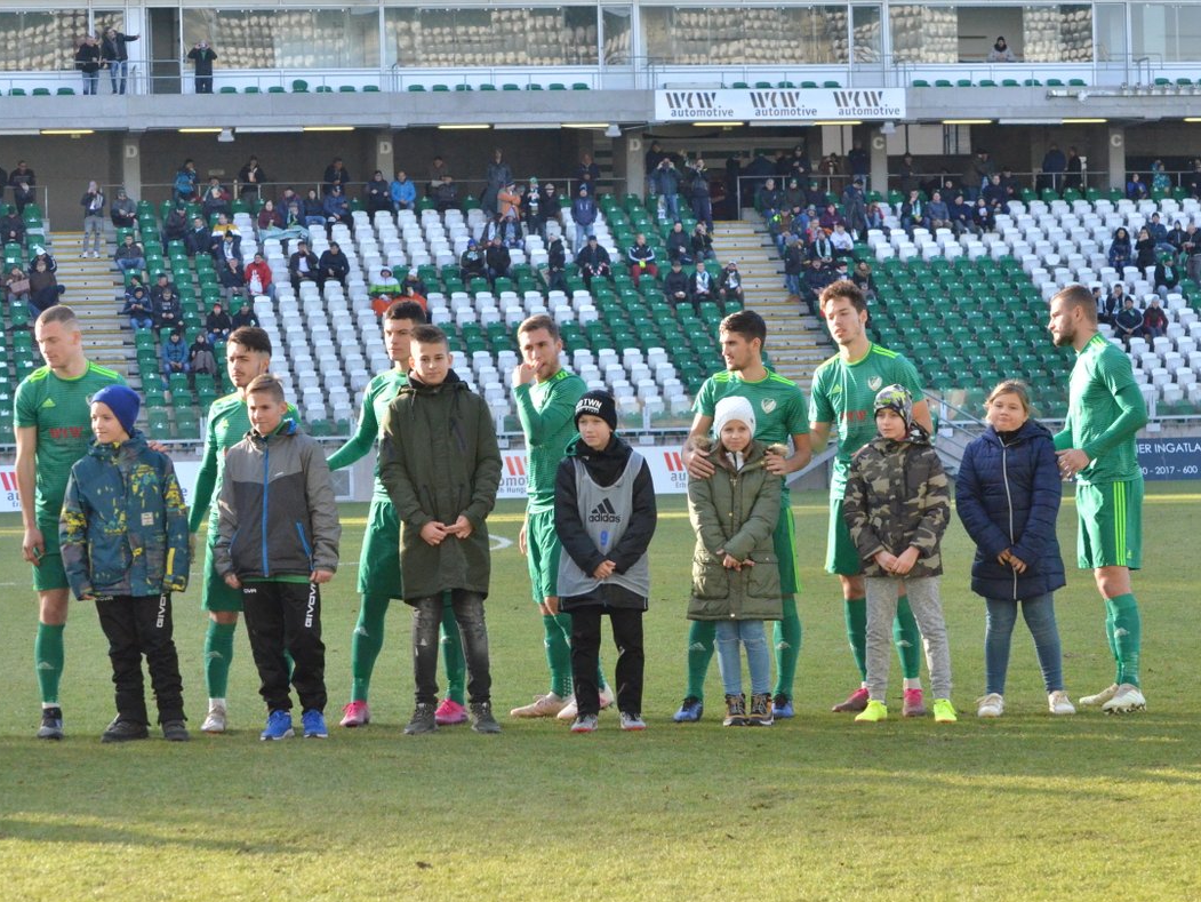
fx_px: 3991
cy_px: 453
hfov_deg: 17.1
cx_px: 680
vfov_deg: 12.9
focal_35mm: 115
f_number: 9
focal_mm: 70
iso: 3200
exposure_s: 1/1250
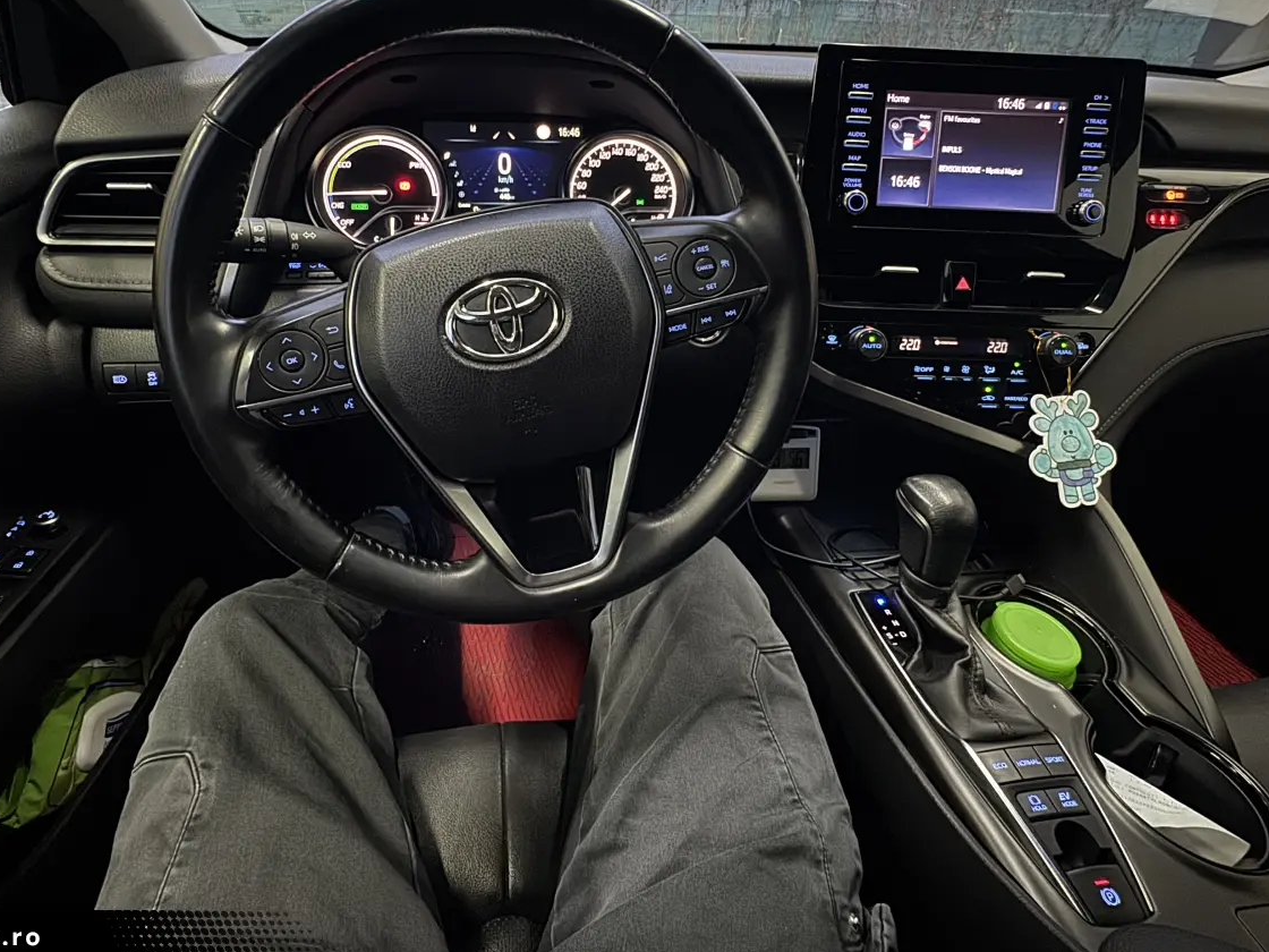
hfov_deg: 87.6
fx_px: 660
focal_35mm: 18
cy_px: 355
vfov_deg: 70.4
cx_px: 584
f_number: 2.2
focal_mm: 2.22
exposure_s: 1/12
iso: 640
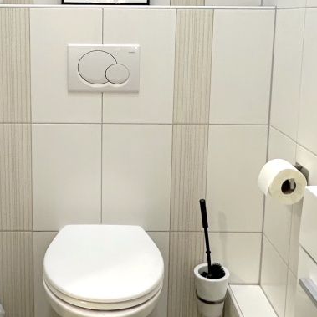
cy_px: 93
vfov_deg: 34.2
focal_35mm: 49
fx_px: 508
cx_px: 103
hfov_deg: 34.3
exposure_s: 1/50
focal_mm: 2.22
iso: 200
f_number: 2.2
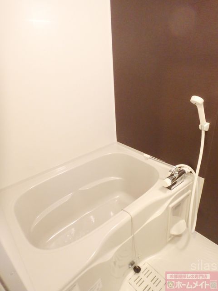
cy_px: 146
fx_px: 176
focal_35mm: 21
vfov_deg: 79.0
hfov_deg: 63.4
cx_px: 109
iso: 800
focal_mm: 3.7
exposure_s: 1/20
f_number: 3.5
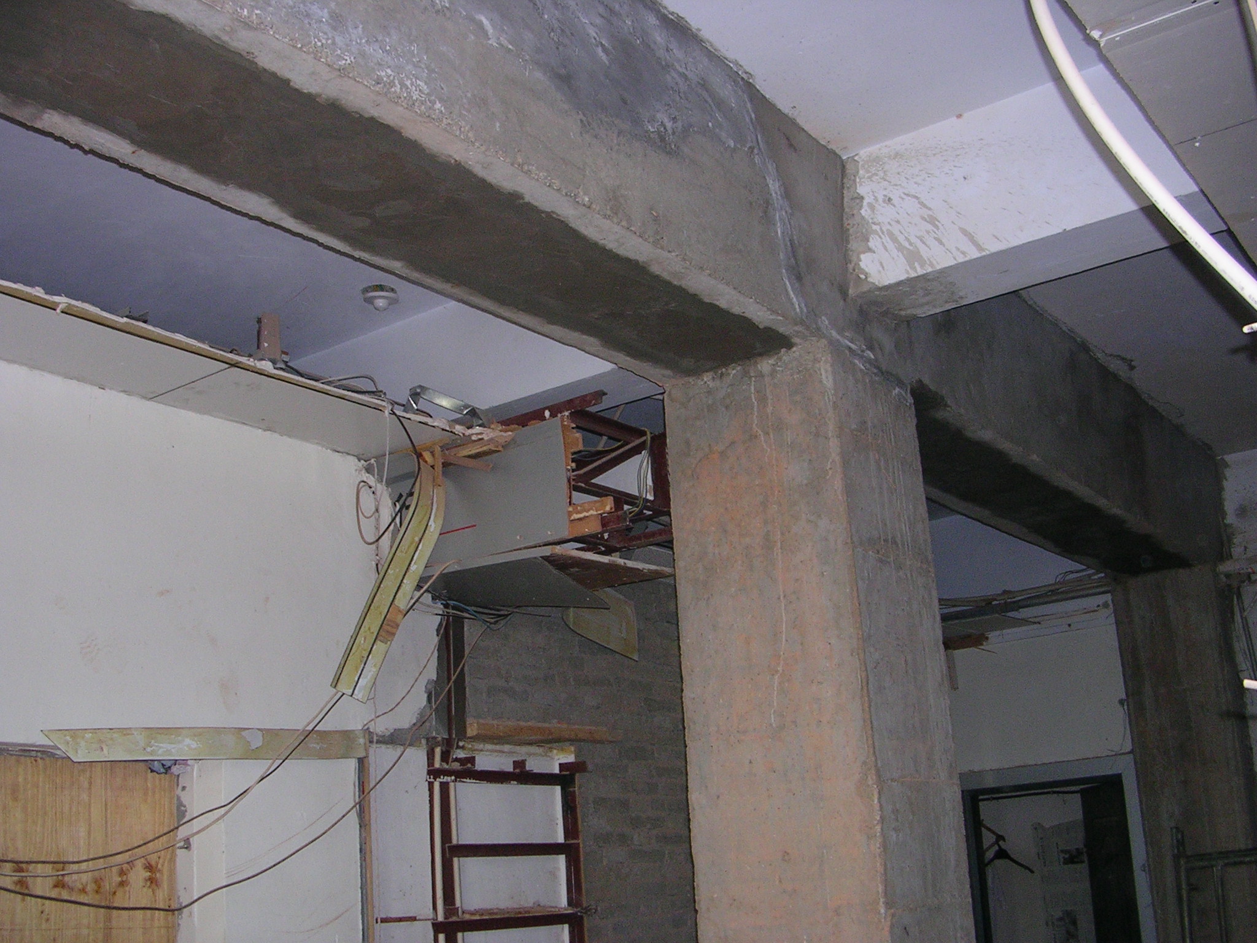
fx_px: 1380
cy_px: 472
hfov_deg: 49.0
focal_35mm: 38
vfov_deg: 37.7
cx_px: 628
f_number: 2.8
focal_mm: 5.8
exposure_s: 1/60.1
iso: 97
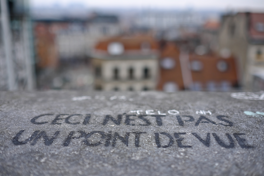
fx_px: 257
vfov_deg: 37.9
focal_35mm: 35
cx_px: 132
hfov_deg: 54.4
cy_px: 88
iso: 400
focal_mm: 23
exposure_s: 1/3800
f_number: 1.8
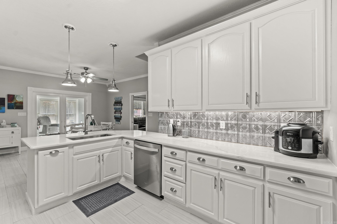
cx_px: 168
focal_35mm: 15
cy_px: 112
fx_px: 140
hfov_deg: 100.4
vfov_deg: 77.3
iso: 250
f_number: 9
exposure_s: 1/5
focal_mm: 10
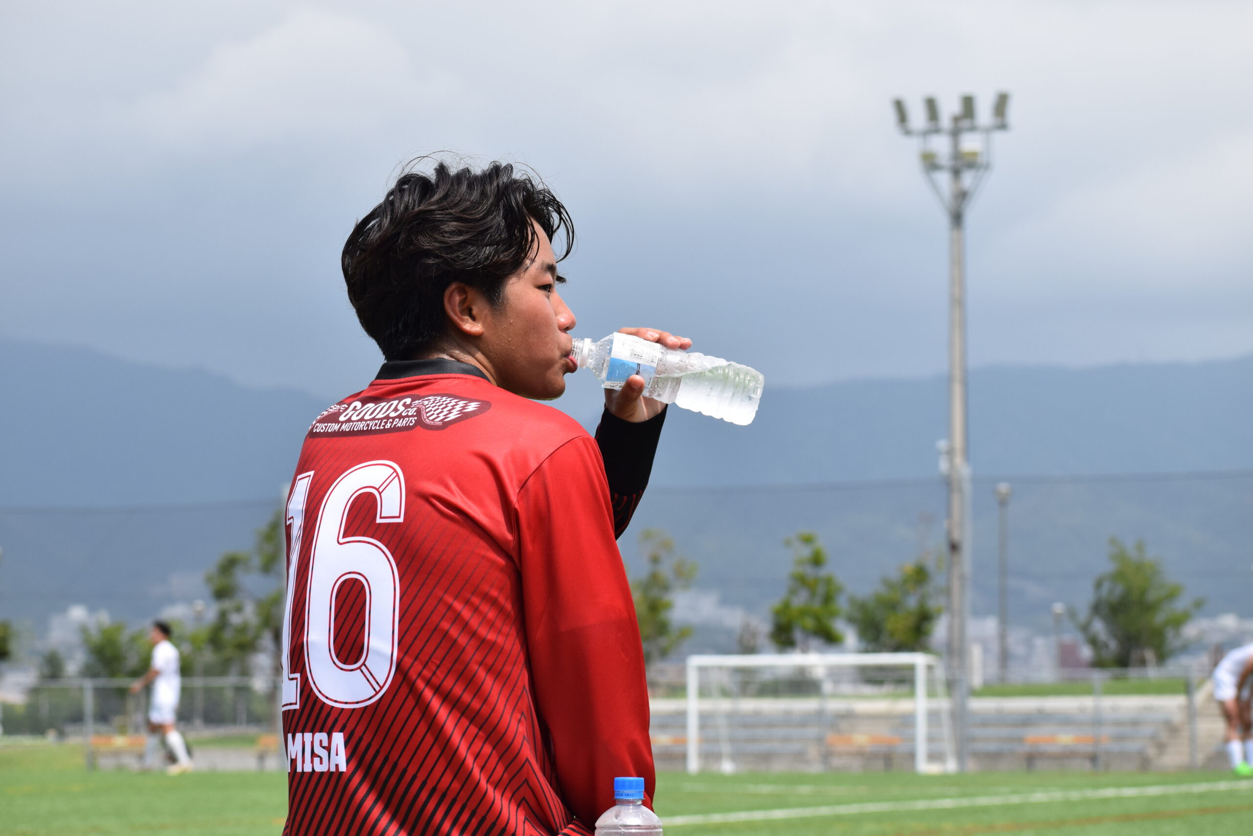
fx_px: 4177
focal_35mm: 120
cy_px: 418
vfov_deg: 11.4
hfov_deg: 17.1
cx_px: 626
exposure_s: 1/1600
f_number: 7.1
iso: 400
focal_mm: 80
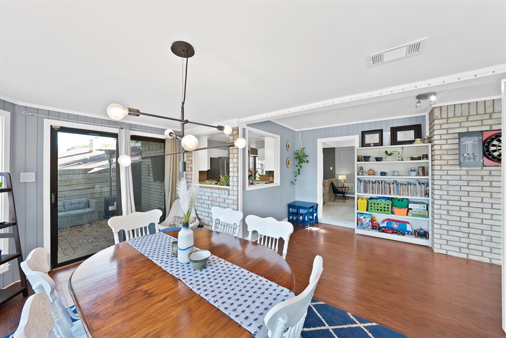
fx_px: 169
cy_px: 169
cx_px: 253
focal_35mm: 12
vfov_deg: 90.1
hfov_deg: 112.6
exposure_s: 1/4
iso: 640
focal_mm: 12
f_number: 9
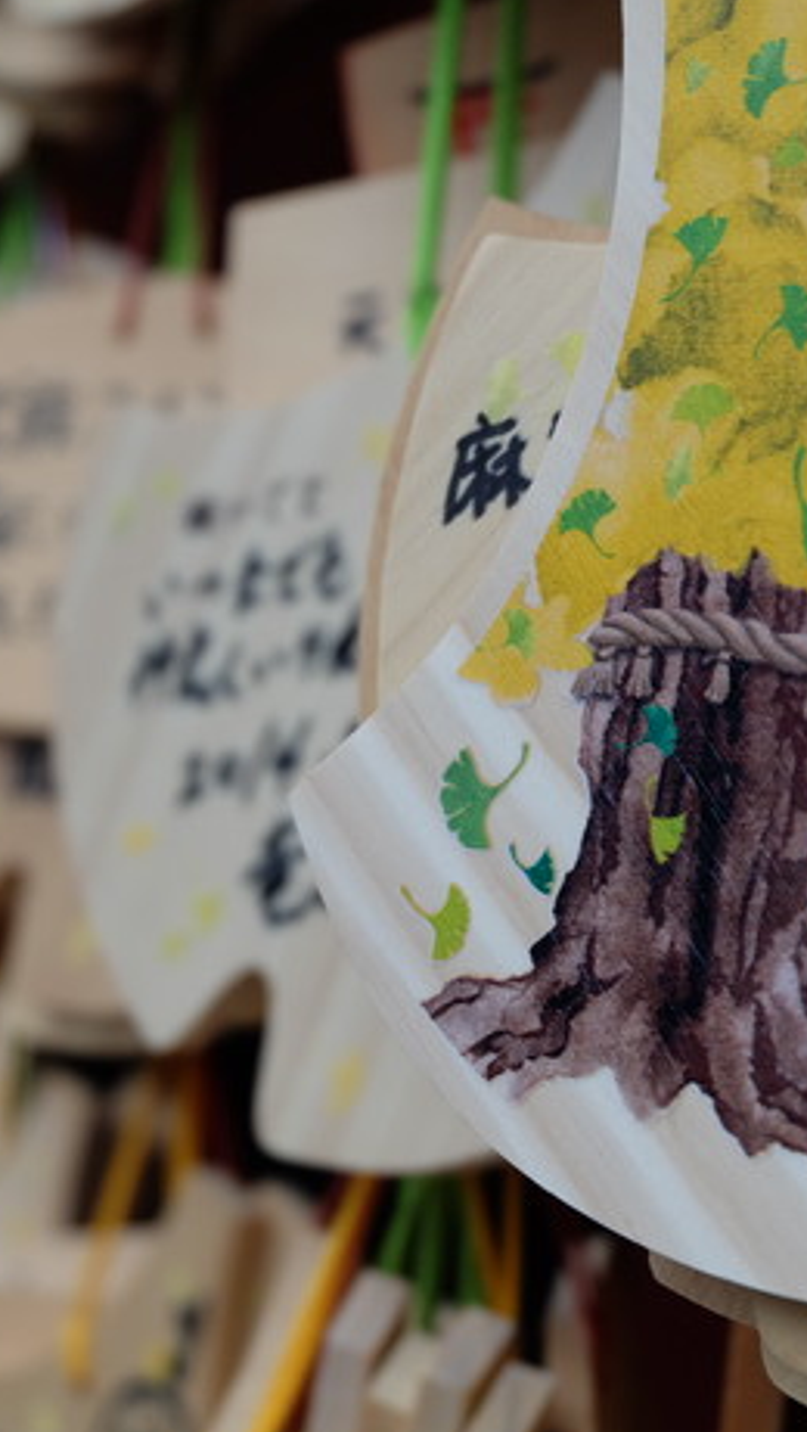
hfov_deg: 13.6
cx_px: 444
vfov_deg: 23.9
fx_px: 3379
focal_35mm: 89
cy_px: 713
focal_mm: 37.1
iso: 200
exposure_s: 1/50
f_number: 5.3
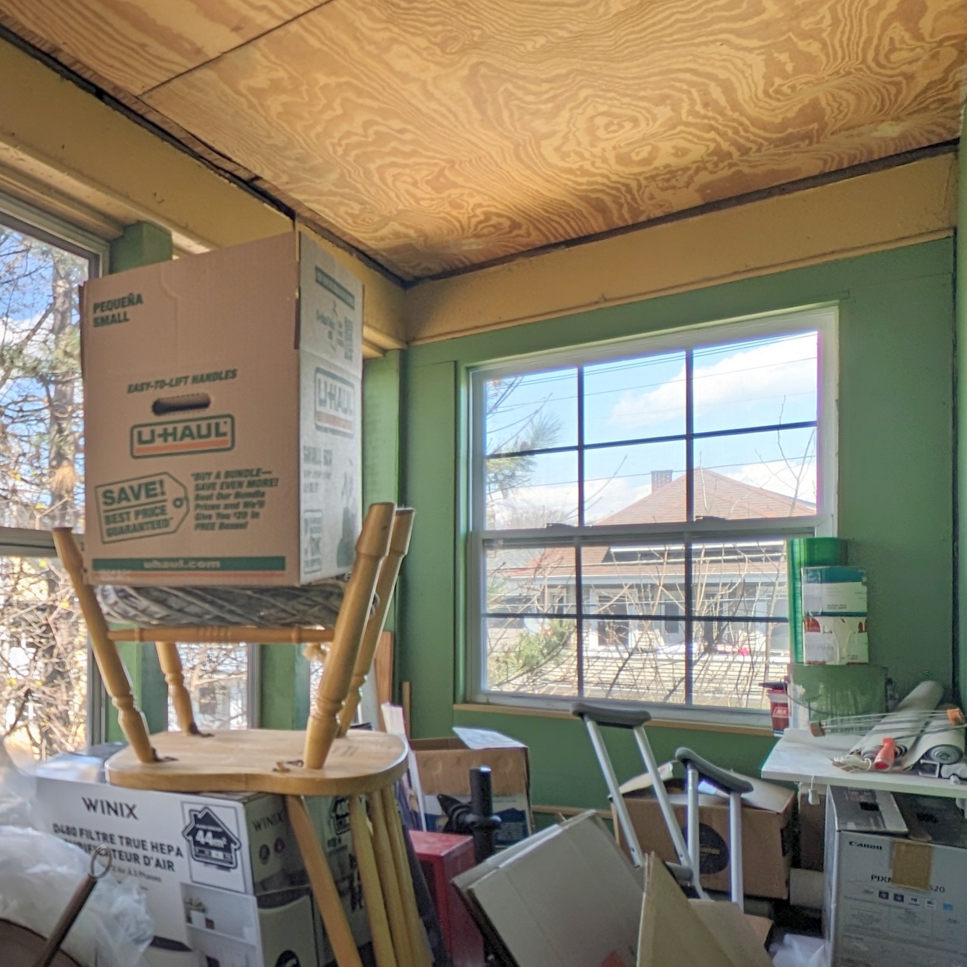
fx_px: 790
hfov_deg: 43.7
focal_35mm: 25
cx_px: -157
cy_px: 593
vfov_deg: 62.2
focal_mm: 2.23
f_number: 1.95
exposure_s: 1/370
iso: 37
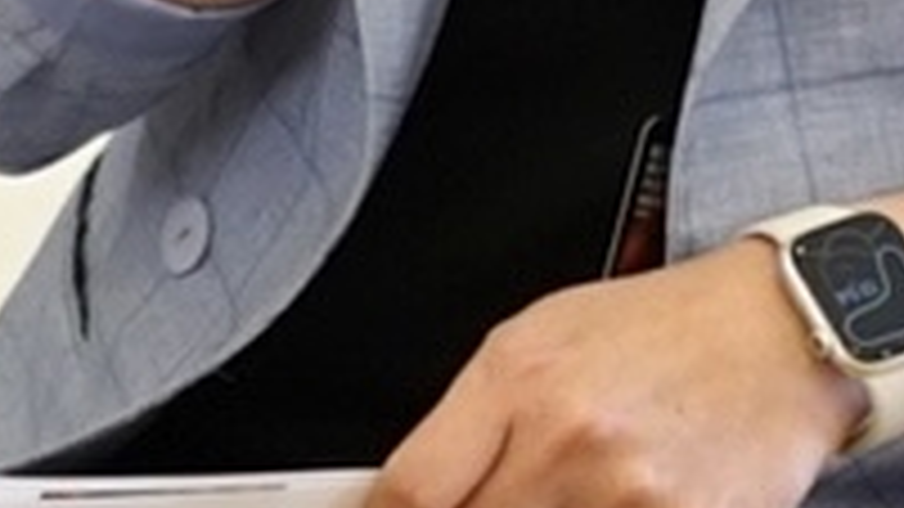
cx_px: 7
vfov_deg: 1.7
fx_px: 17209
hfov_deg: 3.0
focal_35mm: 718
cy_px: -310
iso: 500
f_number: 2.8
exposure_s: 1/50
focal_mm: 70
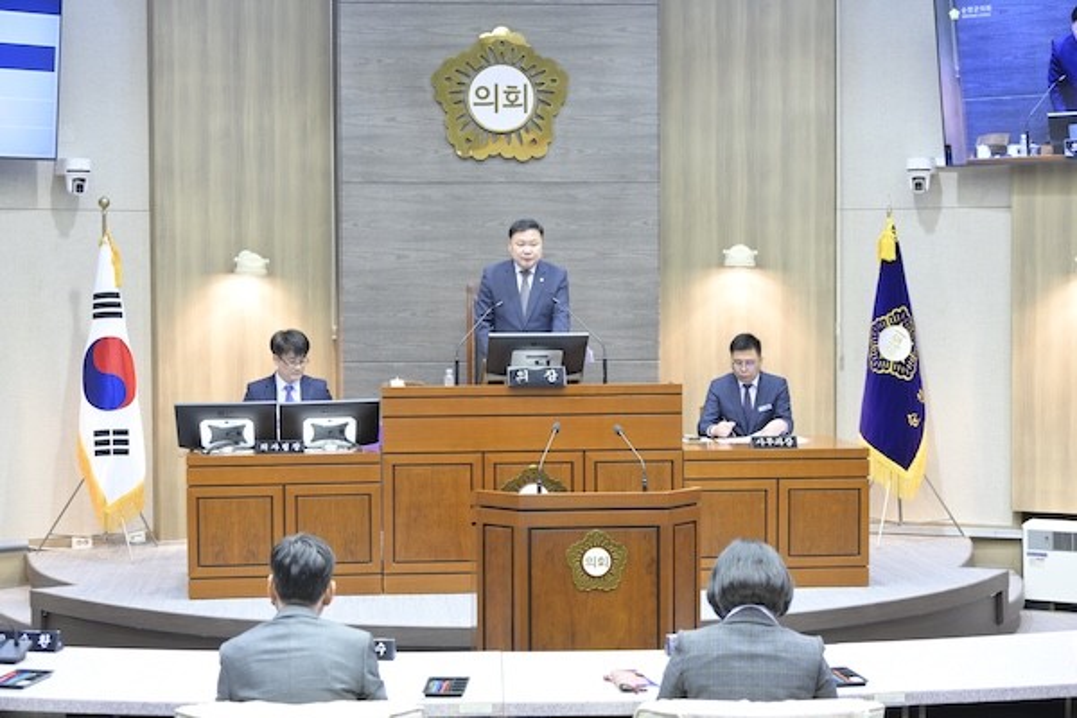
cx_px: 538
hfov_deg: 31.9
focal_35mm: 63
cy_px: 359
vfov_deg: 21.6
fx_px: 1885
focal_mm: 63
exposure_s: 1/25
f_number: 6
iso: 1250
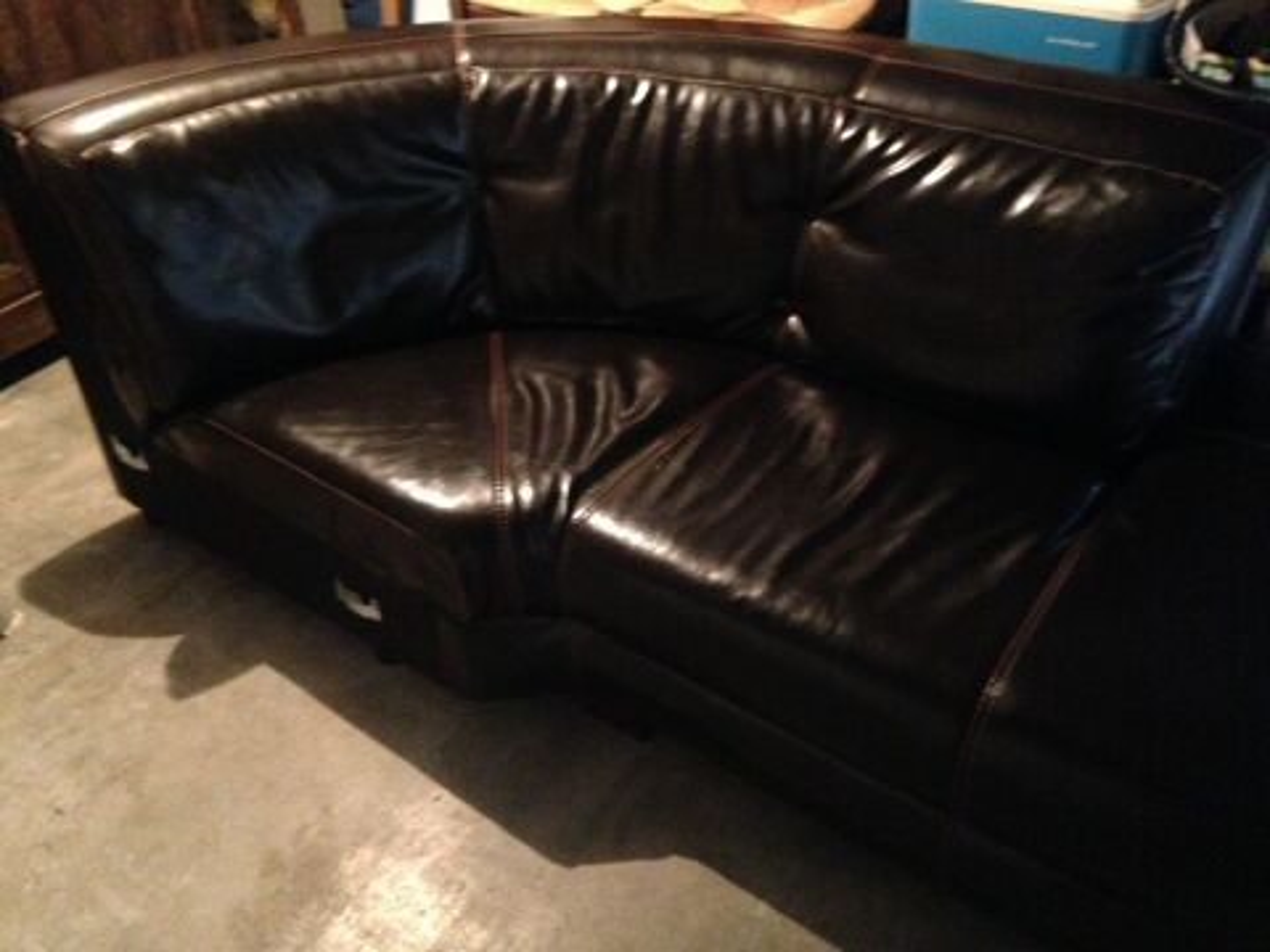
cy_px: 476
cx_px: 635
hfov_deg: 55.4
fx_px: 1211
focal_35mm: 33
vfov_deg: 42.9
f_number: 2.4
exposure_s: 1/15
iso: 800
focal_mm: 4.12
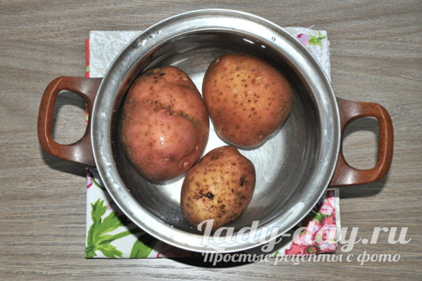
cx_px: 208
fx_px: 679
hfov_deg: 34.5
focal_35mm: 58
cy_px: 139
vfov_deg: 23.4
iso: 800
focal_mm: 38
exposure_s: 1/60
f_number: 4.5
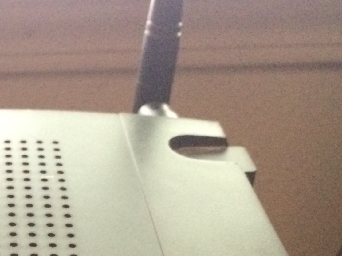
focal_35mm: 88
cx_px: -63
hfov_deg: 20.8
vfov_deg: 16.3
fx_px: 870
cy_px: 287
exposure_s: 1/15
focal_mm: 4.12
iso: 800
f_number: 2.2
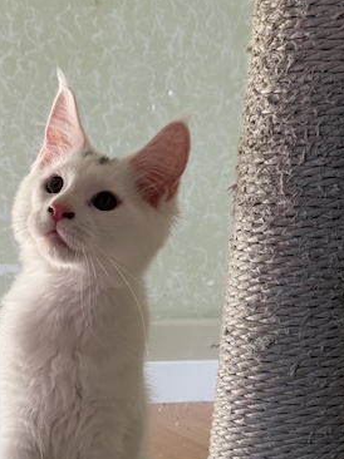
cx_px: 56
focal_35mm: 84
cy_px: 376
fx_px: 1114
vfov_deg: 22.9
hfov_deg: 17.4
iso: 80
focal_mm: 6.76
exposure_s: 1/121
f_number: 1.78
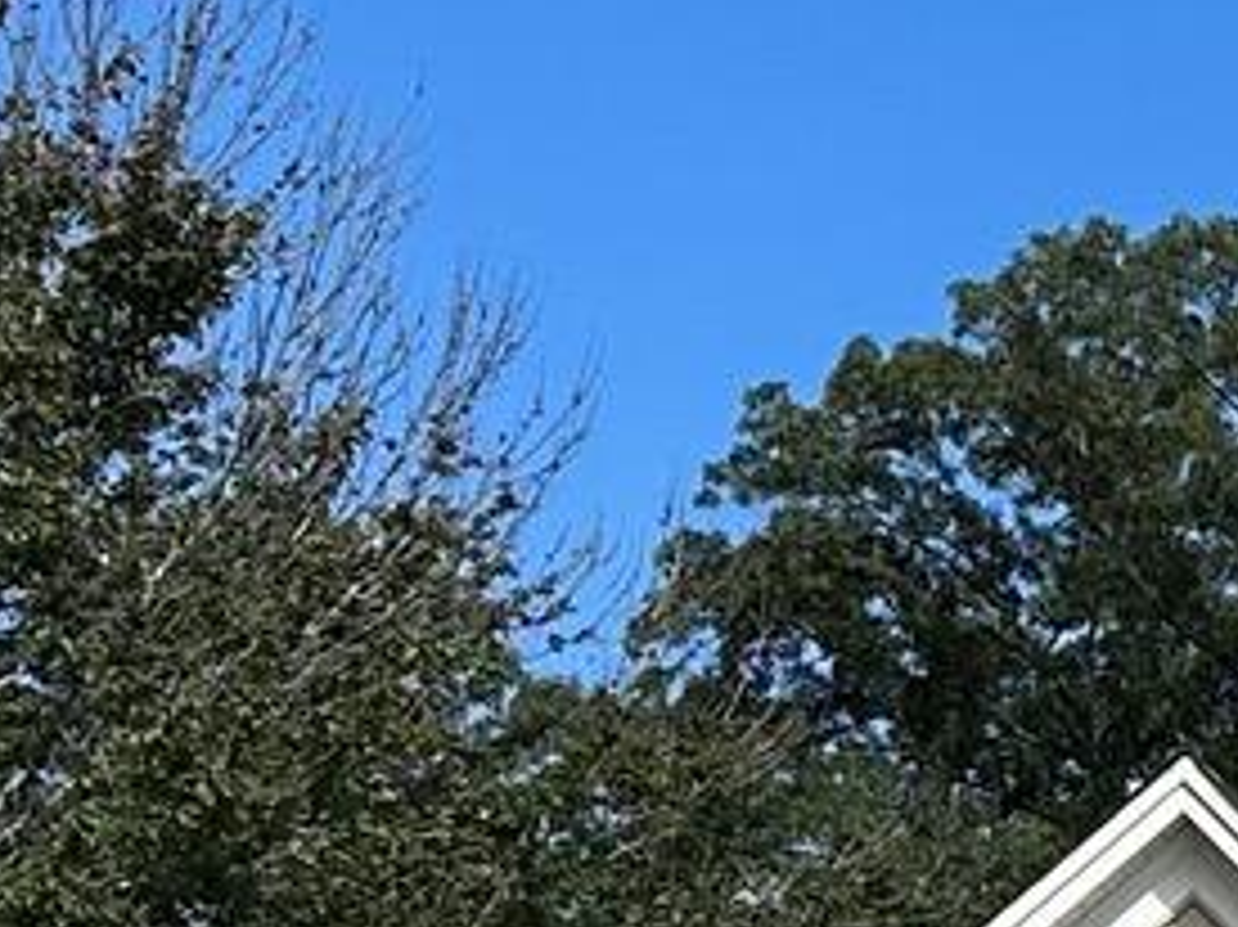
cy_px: 1197
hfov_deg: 9.9
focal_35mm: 179
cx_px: 2850
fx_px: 6399
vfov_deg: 8.2
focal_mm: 6.86
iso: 80
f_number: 1.78
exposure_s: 1/6623
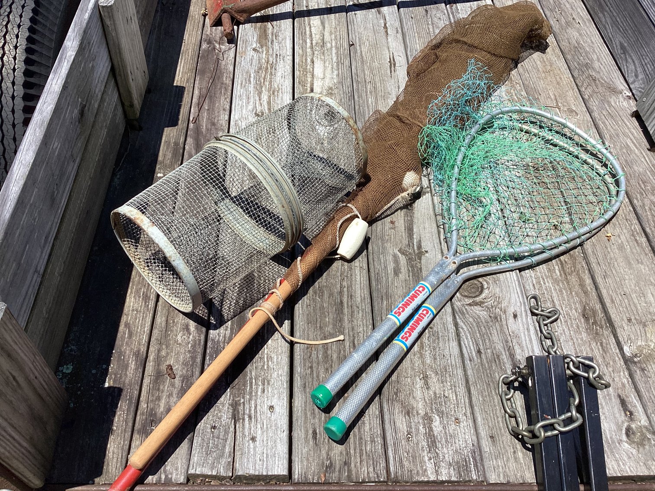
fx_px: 587
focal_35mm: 31
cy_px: 246
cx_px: 328
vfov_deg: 45.4
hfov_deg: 58.3
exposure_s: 1/1456
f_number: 2.4
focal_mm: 3.3
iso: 25
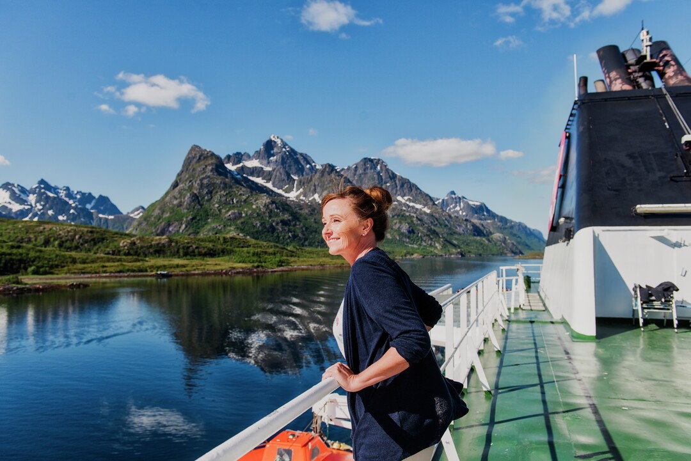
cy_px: 230
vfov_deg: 45.0
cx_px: 346
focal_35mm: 29
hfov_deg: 63.6
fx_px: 557
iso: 320
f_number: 4.5
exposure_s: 1/2000
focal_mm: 29
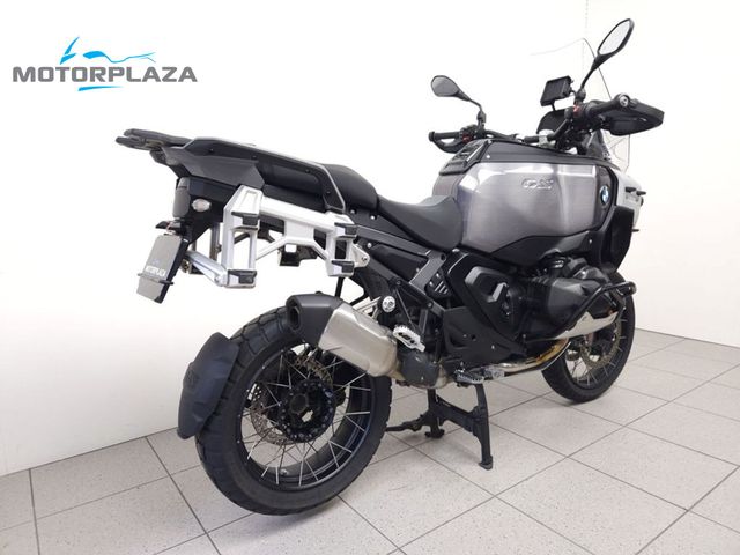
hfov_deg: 73.9
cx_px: 370
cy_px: 278
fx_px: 492
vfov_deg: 58.9
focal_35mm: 23
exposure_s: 1/50
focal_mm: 5.4
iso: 125
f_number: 1.8
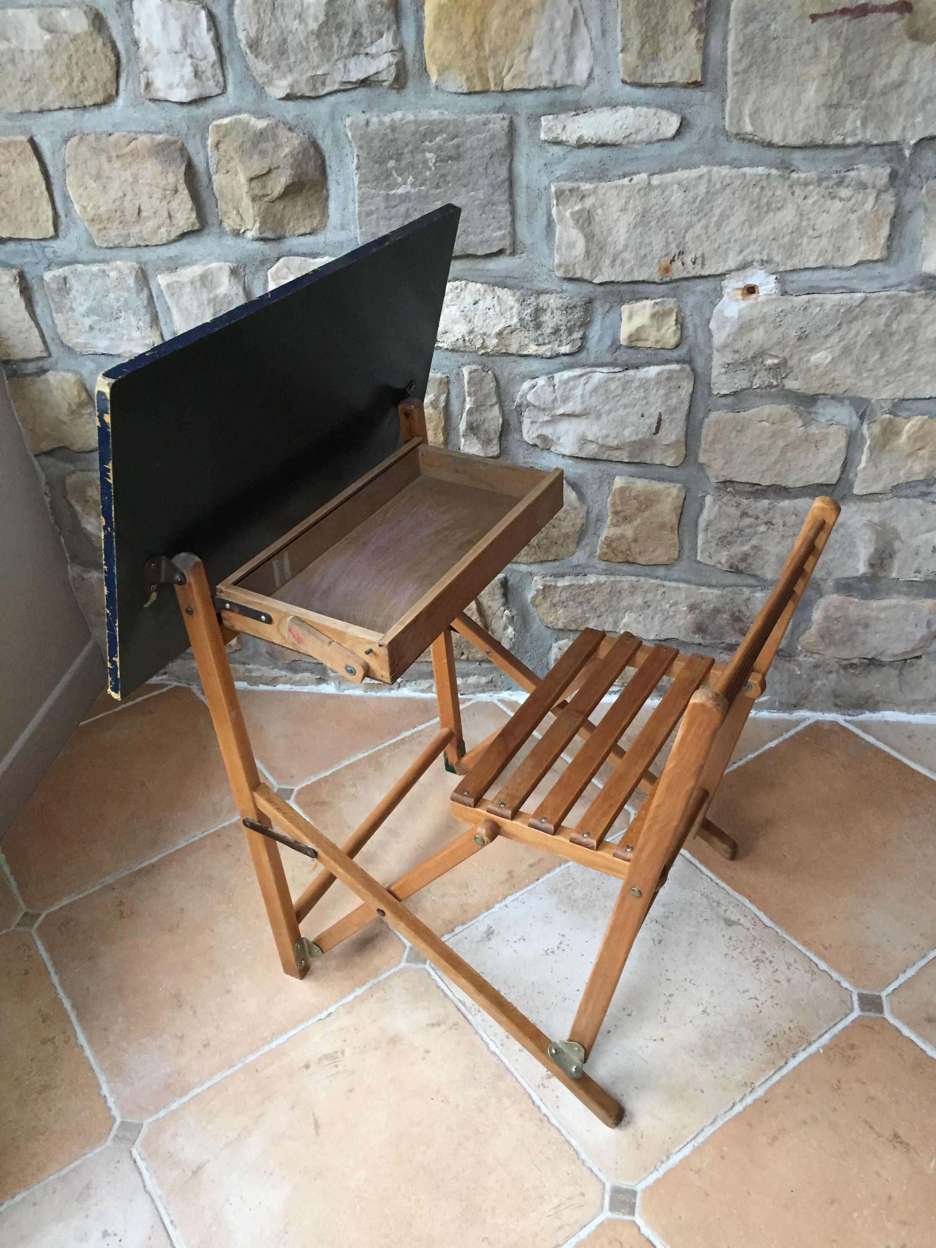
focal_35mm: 29
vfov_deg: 61.7
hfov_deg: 48.2
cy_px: 624
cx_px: 468
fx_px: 1046
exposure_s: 1/33
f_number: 2.2
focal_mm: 4.15
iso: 250
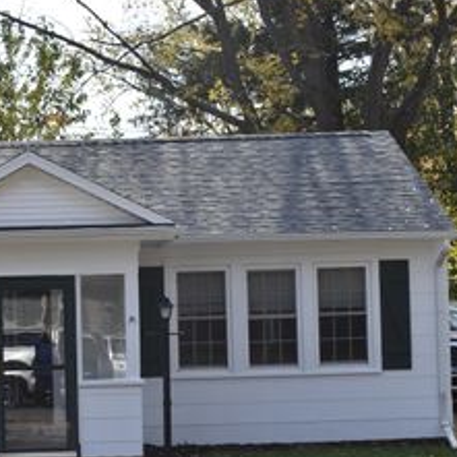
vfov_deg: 17.2
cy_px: 319
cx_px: 62
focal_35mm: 101
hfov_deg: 17.0
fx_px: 1508
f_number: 8
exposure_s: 1/250
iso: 200
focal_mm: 35
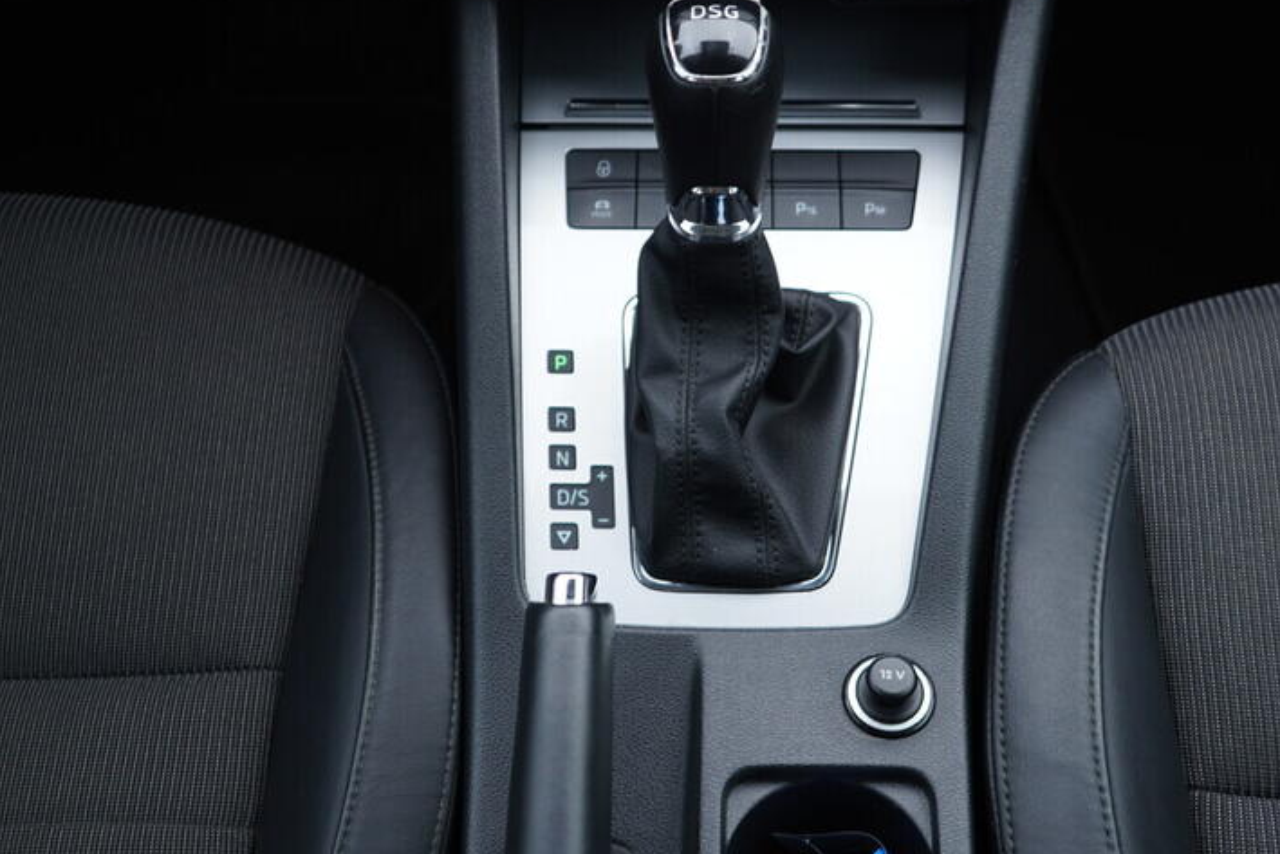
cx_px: 654
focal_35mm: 52
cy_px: 301
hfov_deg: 38.2
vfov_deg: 25.9
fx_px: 1849
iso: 160
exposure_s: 1/40
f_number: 2.8
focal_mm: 24
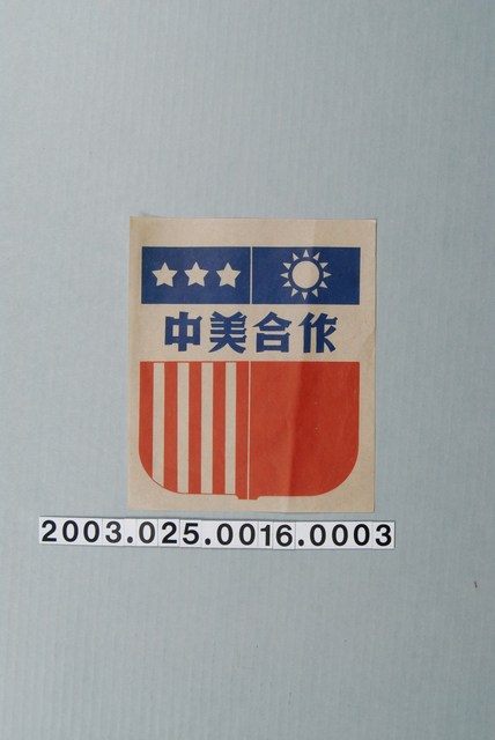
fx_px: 803
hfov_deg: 34.3
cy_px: 370
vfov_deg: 49.5
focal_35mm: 39
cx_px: 248
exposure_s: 1/125
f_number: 8
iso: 100
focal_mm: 26
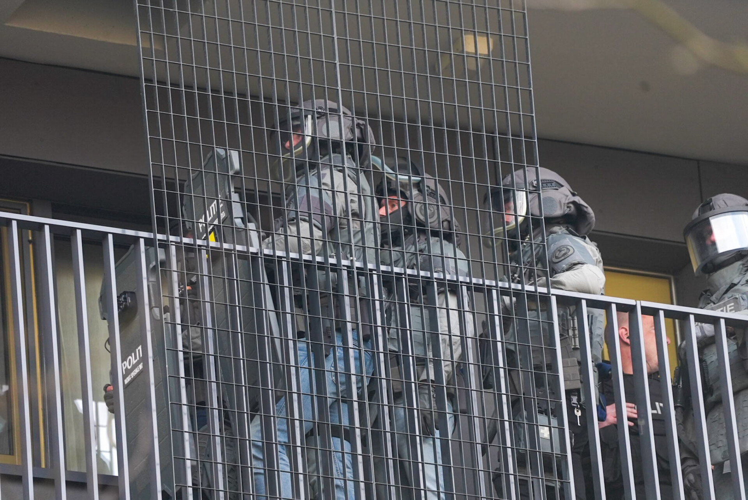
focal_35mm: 518
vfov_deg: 2.7
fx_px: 10770
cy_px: 250
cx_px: 374
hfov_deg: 4.0
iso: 1000
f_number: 6.3
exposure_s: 1/200
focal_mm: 518
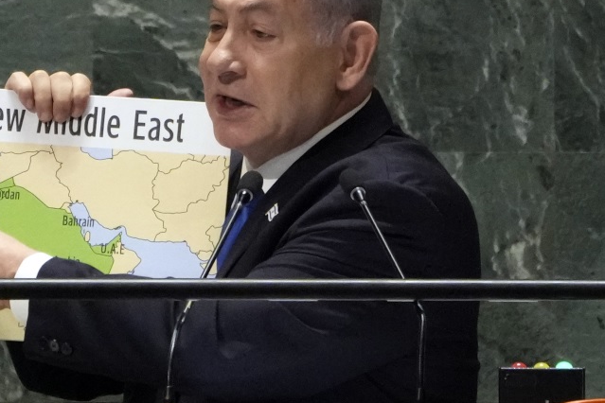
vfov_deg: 1.5
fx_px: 15141
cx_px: 159
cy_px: 184
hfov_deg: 2.3
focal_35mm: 901
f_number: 5.6
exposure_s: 1/250
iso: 6400
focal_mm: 400
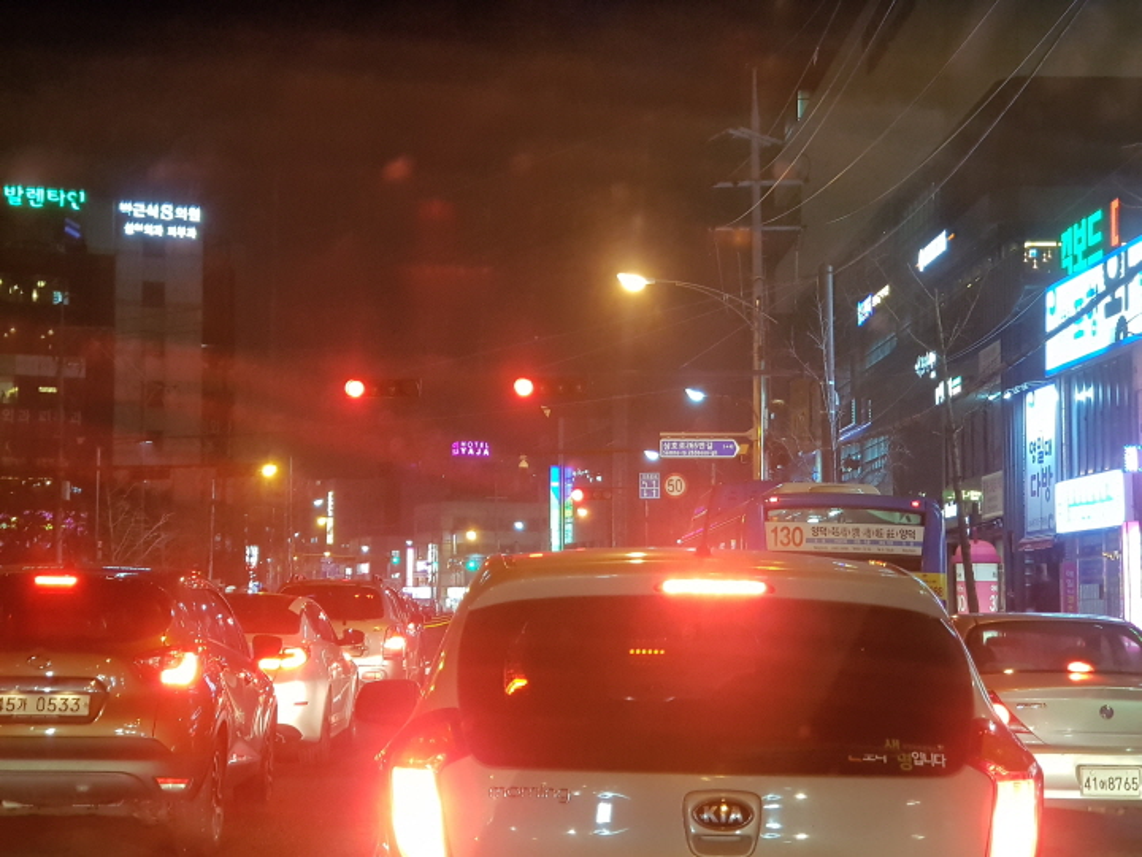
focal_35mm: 52
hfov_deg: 36.8
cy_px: 428
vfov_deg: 28.0
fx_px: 1716
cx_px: 571
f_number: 2.4
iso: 250
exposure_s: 1/15
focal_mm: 6
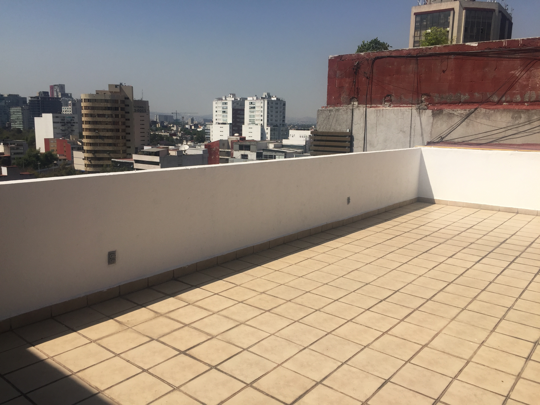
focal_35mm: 29
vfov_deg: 48.2
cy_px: 202
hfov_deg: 61.7
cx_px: 270
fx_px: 452
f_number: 2.2
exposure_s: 1/3597
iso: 32
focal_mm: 4.15
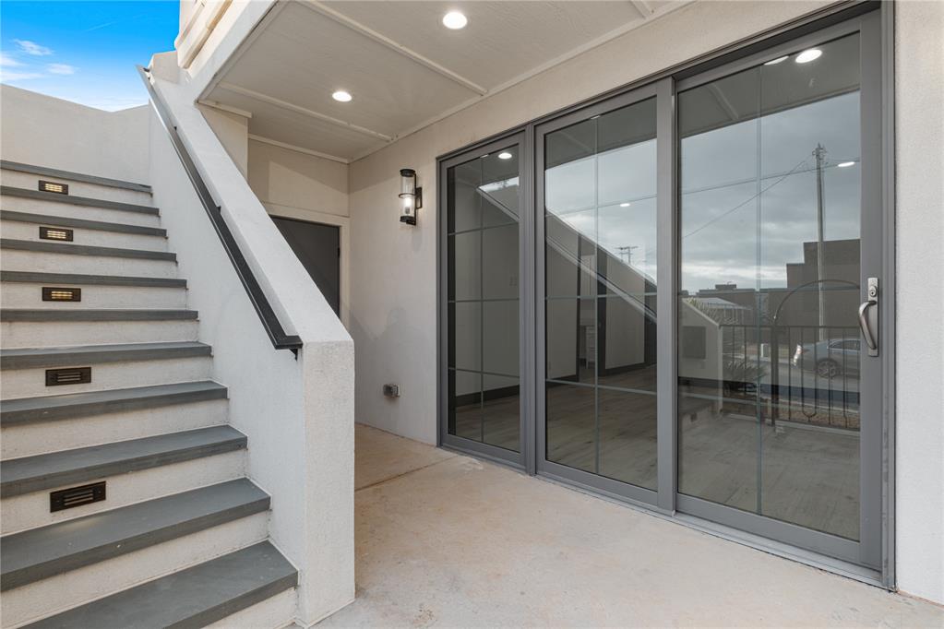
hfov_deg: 96.7
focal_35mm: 16
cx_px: 472
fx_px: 420
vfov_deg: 73.7
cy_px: 314
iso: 125
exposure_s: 1/3
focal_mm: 10.5
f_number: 11
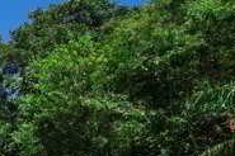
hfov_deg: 18.6
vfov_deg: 15.6
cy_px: 257
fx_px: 509
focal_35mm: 78
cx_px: -216
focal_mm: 18
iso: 100
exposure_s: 1/200
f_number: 11
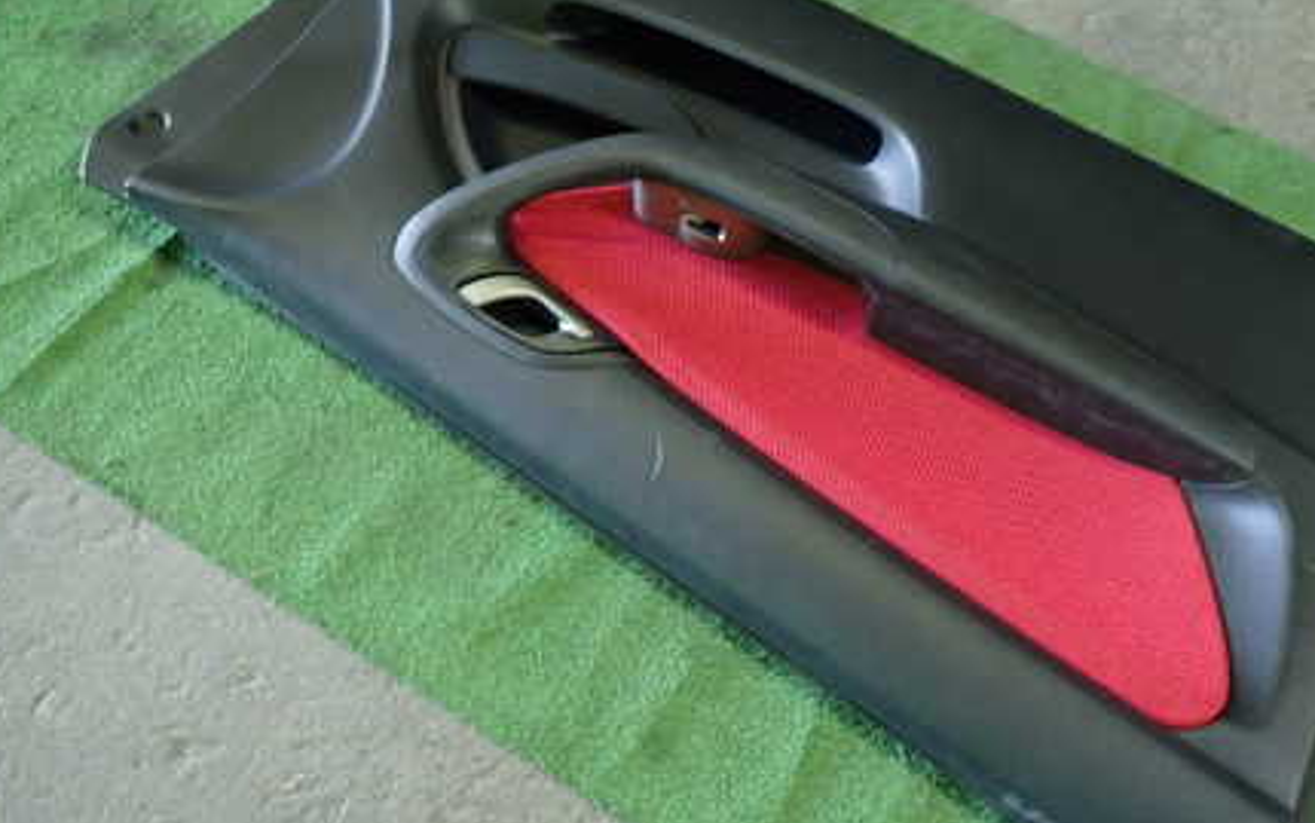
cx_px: 777
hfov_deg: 52.4
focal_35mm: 37
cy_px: 459
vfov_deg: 34.4
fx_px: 1326
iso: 400
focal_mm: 4.5
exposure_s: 1/30
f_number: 2
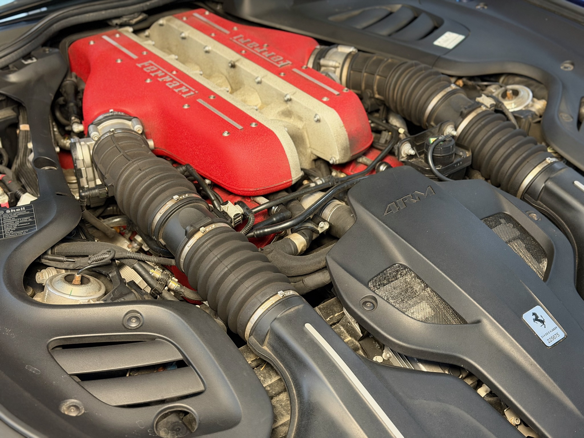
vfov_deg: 30.3
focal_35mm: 48
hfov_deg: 39.7
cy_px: 219
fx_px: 810
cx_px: 292
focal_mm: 6.76
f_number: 1.78
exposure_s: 1/25
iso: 500
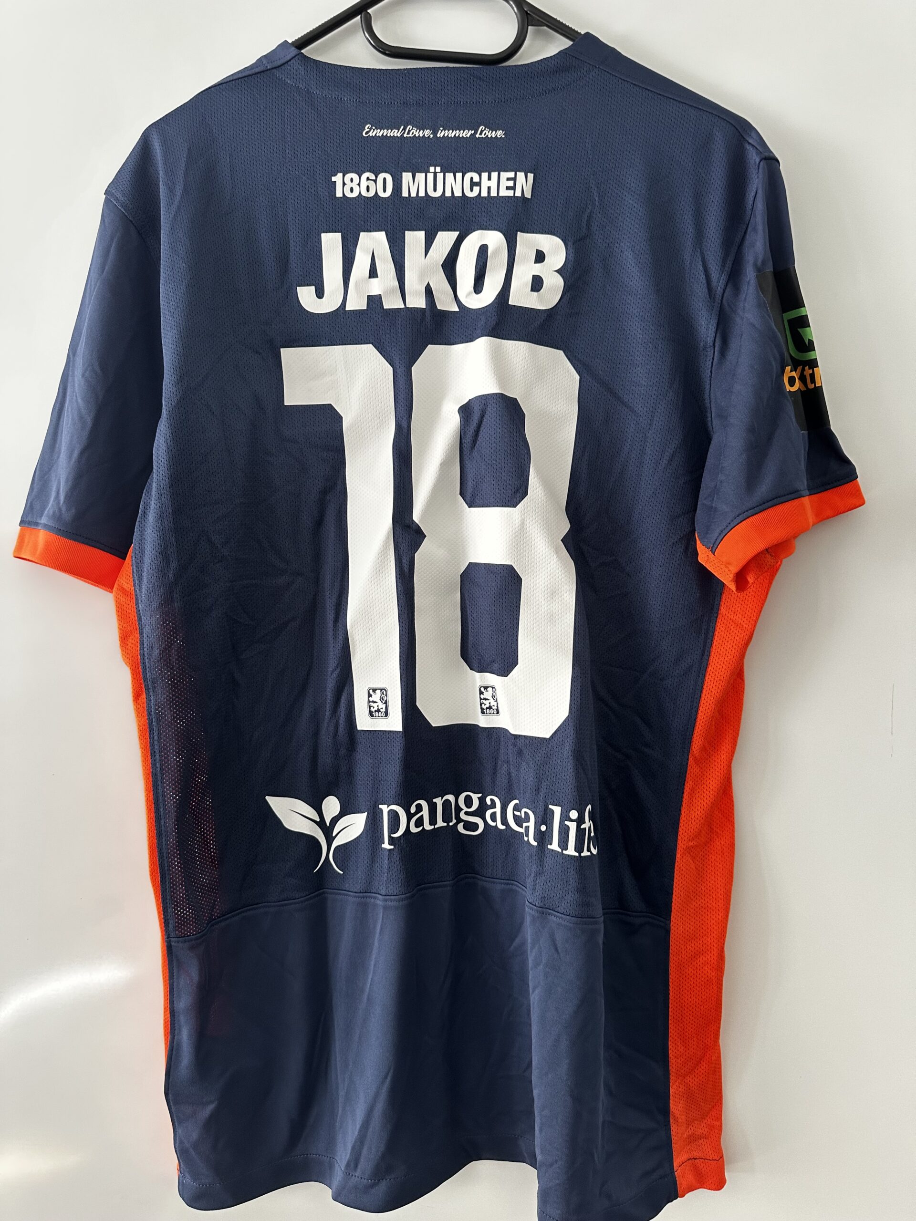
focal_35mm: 24
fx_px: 847
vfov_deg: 71.6
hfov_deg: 56.8
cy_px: 610
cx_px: 458
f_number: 1.78
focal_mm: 6.86
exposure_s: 1/121
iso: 200
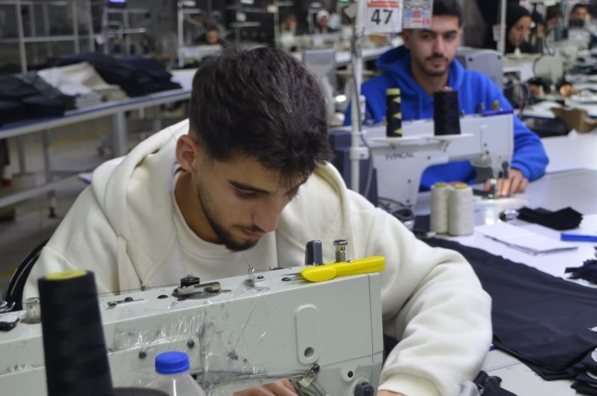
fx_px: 1038
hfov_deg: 32.1
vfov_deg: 21.6
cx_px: 325
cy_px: 201
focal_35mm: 63
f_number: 4
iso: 400
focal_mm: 29
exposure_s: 1/60
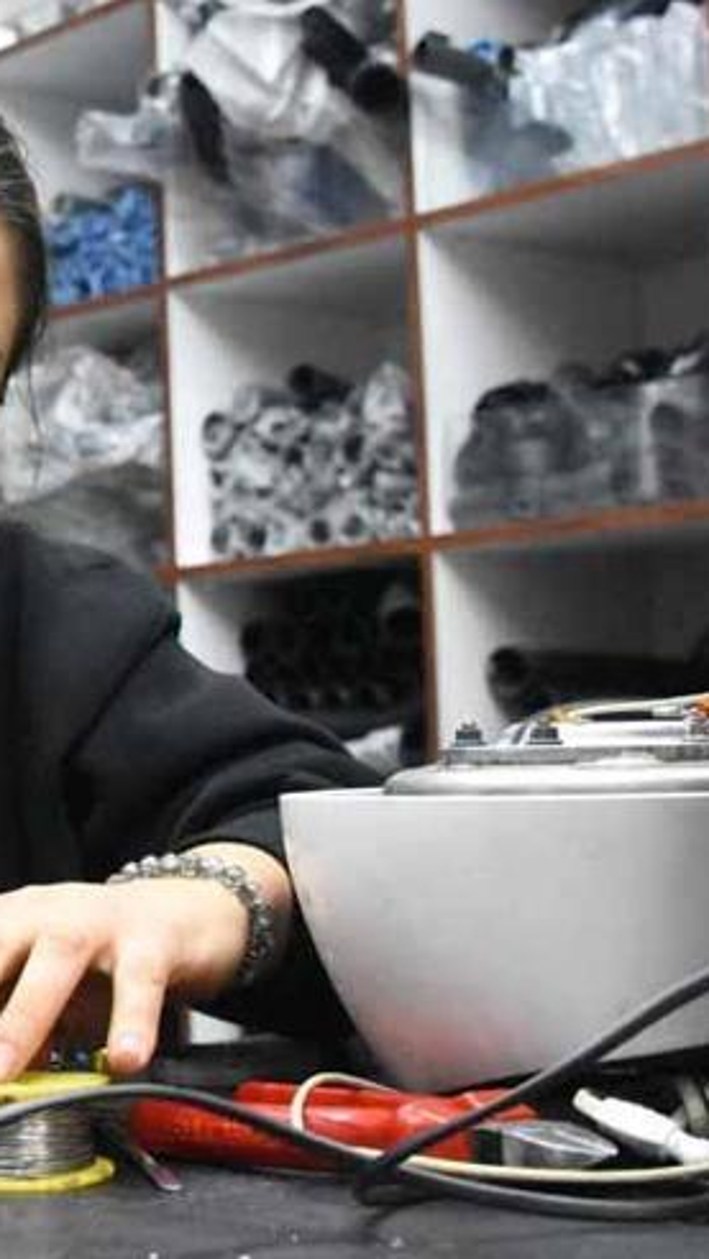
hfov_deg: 17.0
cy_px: 636
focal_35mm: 67
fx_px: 2238
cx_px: -200
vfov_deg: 31.4
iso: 16000
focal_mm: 28
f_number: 5.6
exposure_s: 1/320
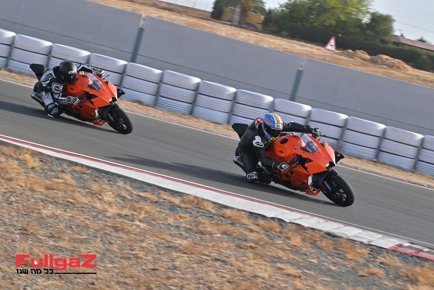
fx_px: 1567
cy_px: 145
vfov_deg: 10.5
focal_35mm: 130
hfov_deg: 15.8
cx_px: 217
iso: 500
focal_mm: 130
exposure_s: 1/400
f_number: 14
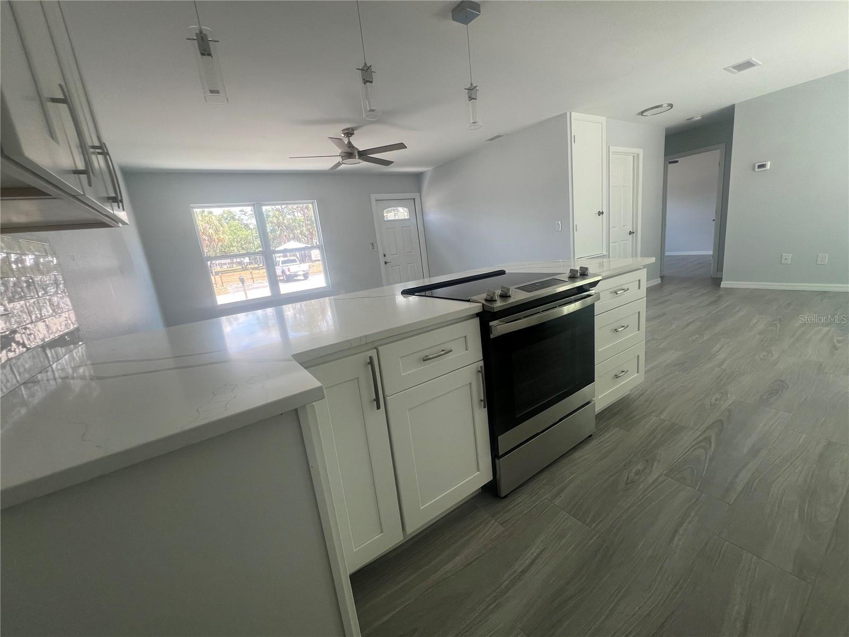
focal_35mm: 13
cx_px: 424
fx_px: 319
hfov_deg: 106.2
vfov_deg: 89.9
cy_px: 318
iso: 64
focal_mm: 1.57
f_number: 1.8
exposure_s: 1/120
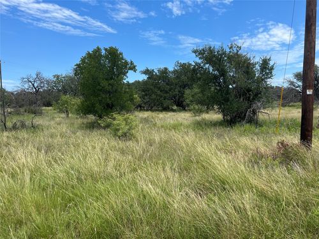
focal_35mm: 26
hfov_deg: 67.3
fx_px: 240
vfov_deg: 53.1
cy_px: 120
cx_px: 160
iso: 50
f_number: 1.6
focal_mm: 5.1
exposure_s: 1/3215
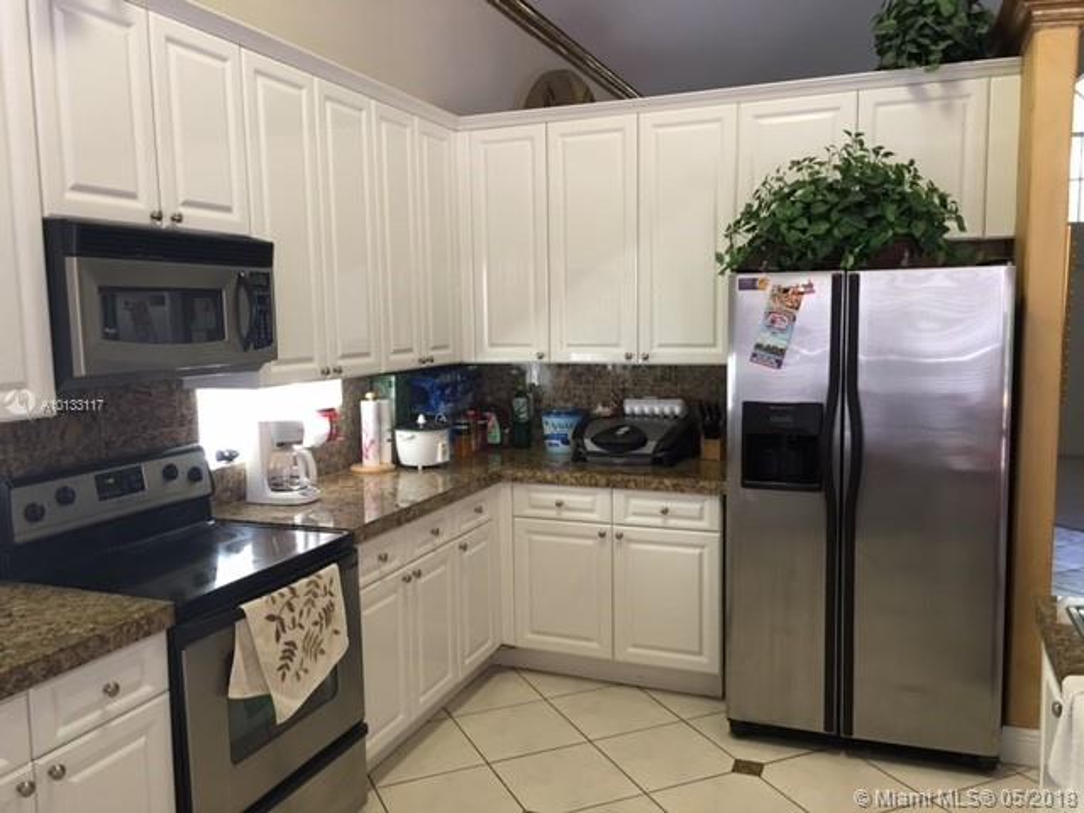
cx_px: 542
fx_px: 908
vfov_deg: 48.2
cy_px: 406
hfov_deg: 61.7
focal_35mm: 29
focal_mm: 4.15
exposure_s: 1/15
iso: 50
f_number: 2.2
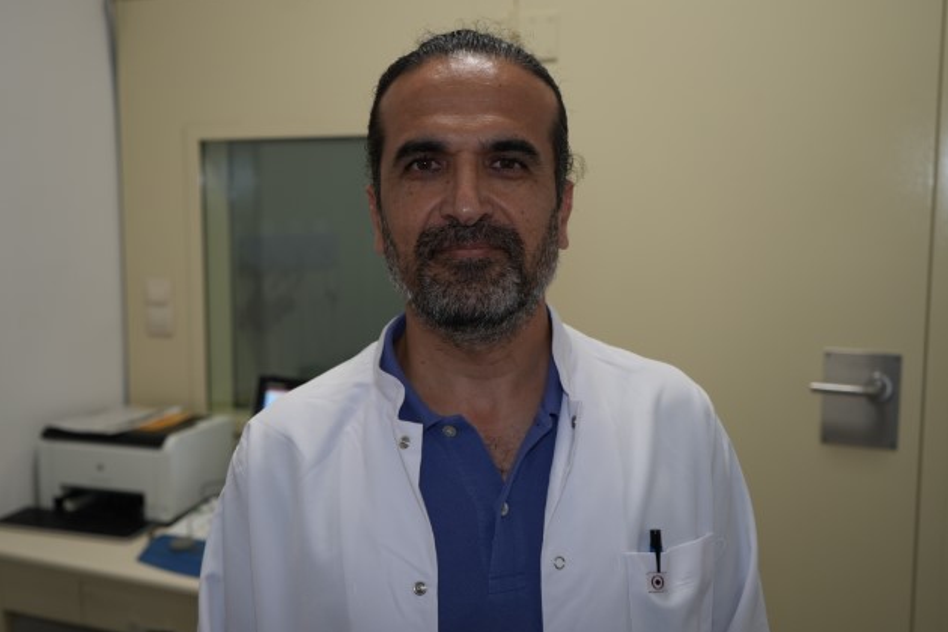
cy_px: 330
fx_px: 1053
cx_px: 441
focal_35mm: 40
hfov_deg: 48.4
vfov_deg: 33.4
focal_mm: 35
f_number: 4
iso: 320
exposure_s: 1/50
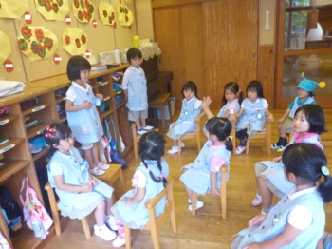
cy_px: 124
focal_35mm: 28
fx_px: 268
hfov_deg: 63.5
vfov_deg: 49.7
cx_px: 166
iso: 800
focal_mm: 4.9
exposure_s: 1/50
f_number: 3.3
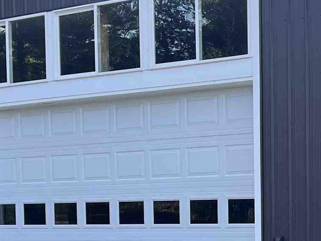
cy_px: 257
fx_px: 974
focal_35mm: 105
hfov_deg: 18.6
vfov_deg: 13.8
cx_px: 251
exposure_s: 1/558
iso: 50
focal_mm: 5.7
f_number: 1.5
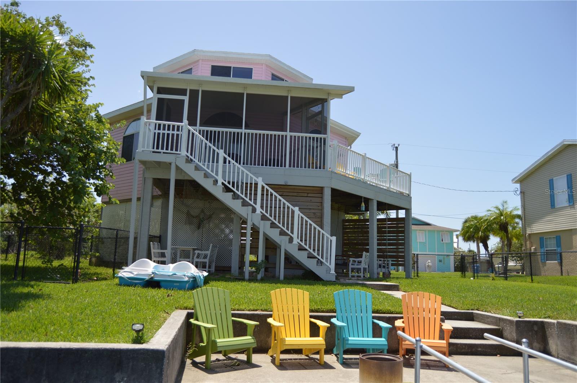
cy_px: 192
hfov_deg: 67.4
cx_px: 288
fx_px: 432
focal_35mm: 27
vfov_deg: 47.8
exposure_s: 1/800
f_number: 3.5
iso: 100
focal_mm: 18
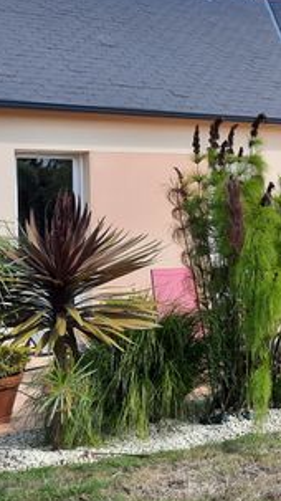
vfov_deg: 38.4
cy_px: 203
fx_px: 717
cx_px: 302
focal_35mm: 54
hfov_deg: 21.2
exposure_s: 1/497
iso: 32
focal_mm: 4.6
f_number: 2
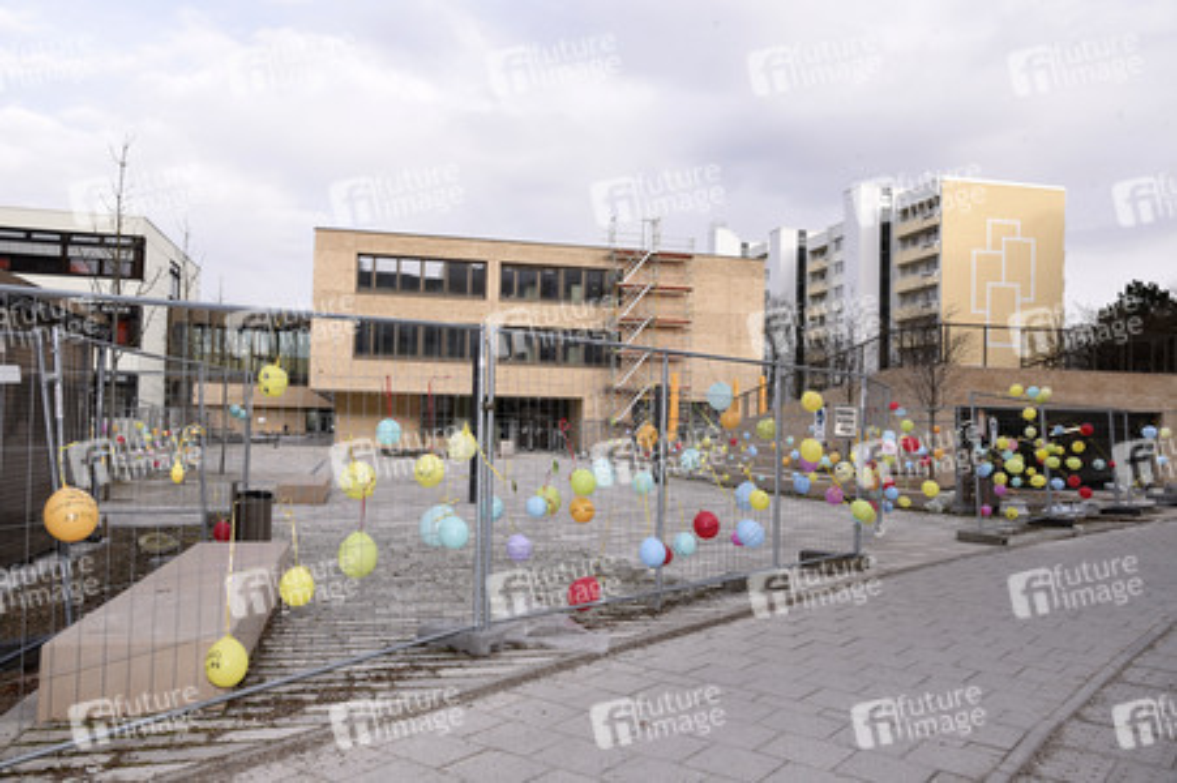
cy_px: 392
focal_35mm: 30
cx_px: 588
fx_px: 980
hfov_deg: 62.0
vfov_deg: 43.5
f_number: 11
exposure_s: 1/160
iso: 500
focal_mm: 30
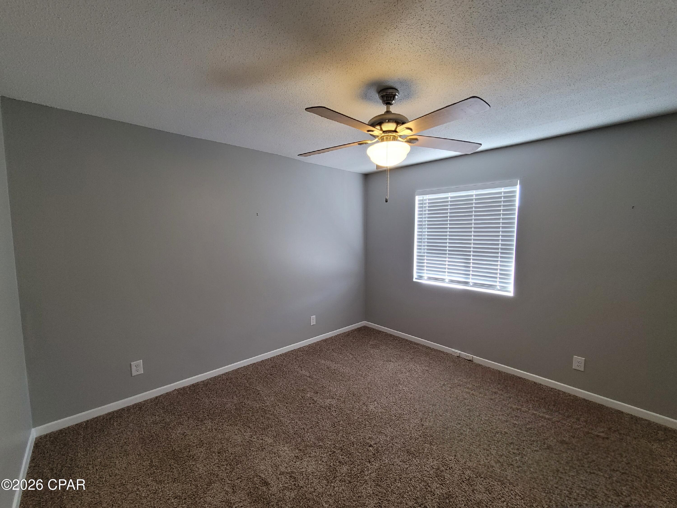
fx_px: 254
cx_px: 338
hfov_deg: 106.2
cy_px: 254
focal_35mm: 13
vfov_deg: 89.9
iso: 400
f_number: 2.2
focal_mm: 2.2
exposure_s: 1/60.2
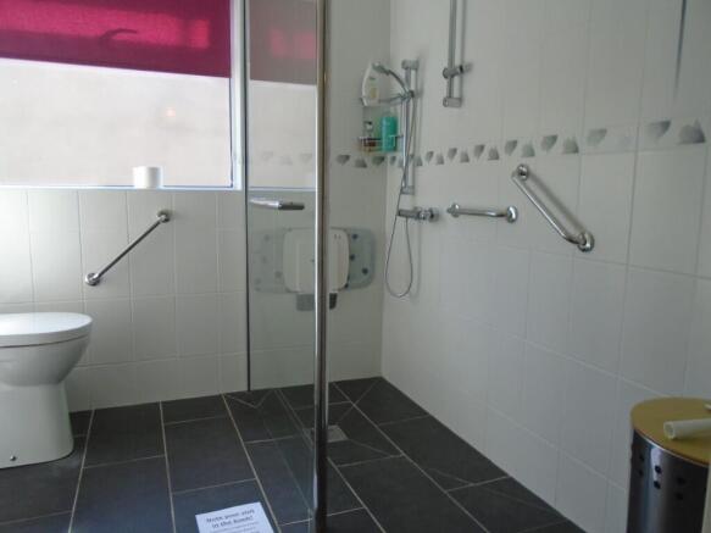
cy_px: 266
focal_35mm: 26
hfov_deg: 67.3
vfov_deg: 53.0
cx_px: 356
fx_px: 534
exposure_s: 1/100
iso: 100
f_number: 3.2
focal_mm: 4.6
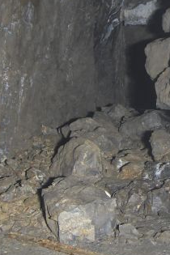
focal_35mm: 103
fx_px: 730
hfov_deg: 13.3
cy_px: 119
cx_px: 125
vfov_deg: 19.8
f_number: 3.5
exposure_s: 8
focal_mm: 6.6
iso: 80
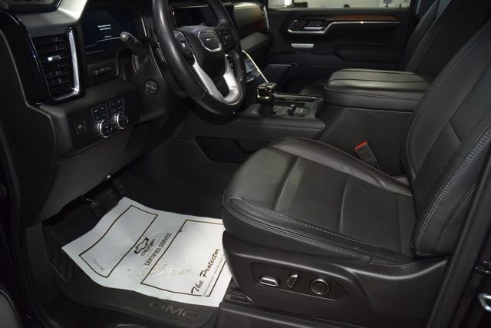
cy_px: 164
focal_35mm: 27
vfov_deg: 48.0
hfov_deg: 67.4
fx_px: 368
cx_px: 246
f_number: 3.5
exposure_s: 1/100
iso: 1600
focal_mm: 18
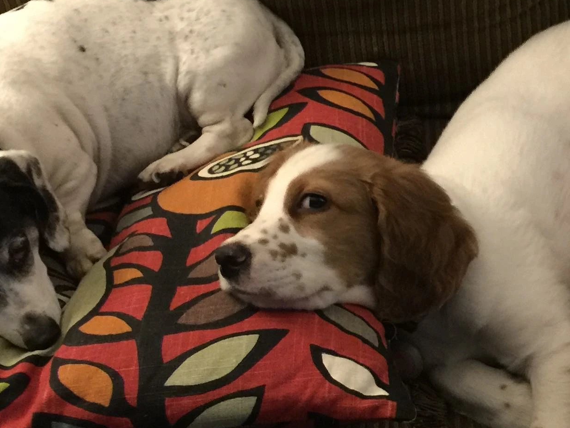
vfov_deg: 19.1
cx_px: 429
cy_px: 250
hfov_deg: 25.0
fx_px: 1268
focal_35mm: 77
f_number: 2.2
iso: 160
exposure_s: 1/4
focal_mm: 4.15
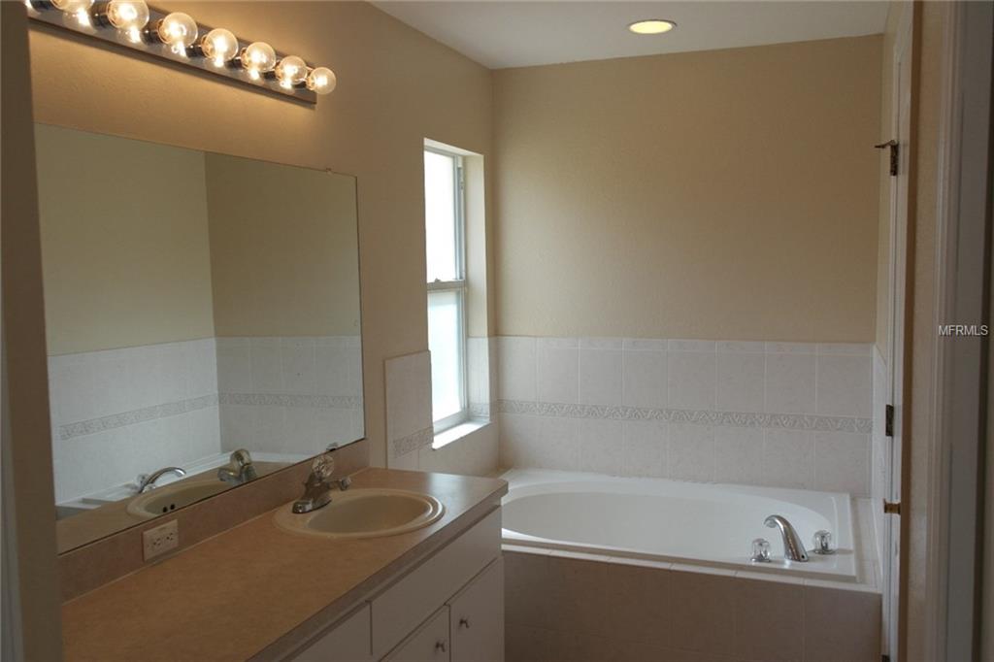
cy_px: 331
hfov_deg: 61.9
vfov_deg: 43.6
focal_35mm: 30
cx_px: 497
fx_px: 828
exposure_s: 1/125
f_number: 4
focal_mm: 20
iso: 100
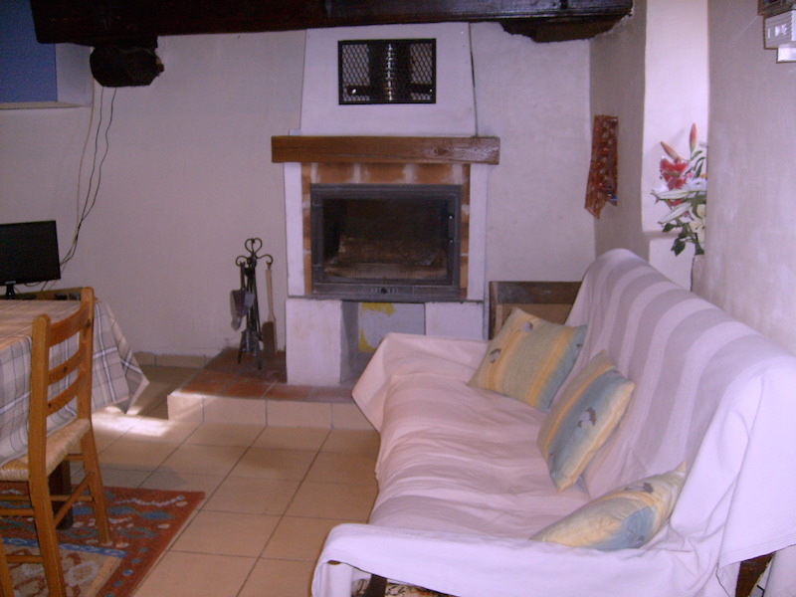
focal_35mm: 35
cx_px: 398
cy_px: 298
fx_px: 805
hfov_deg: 52.6
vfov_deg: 40.7
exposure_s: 1/45
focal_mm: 5.8
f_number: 2.8
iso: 100
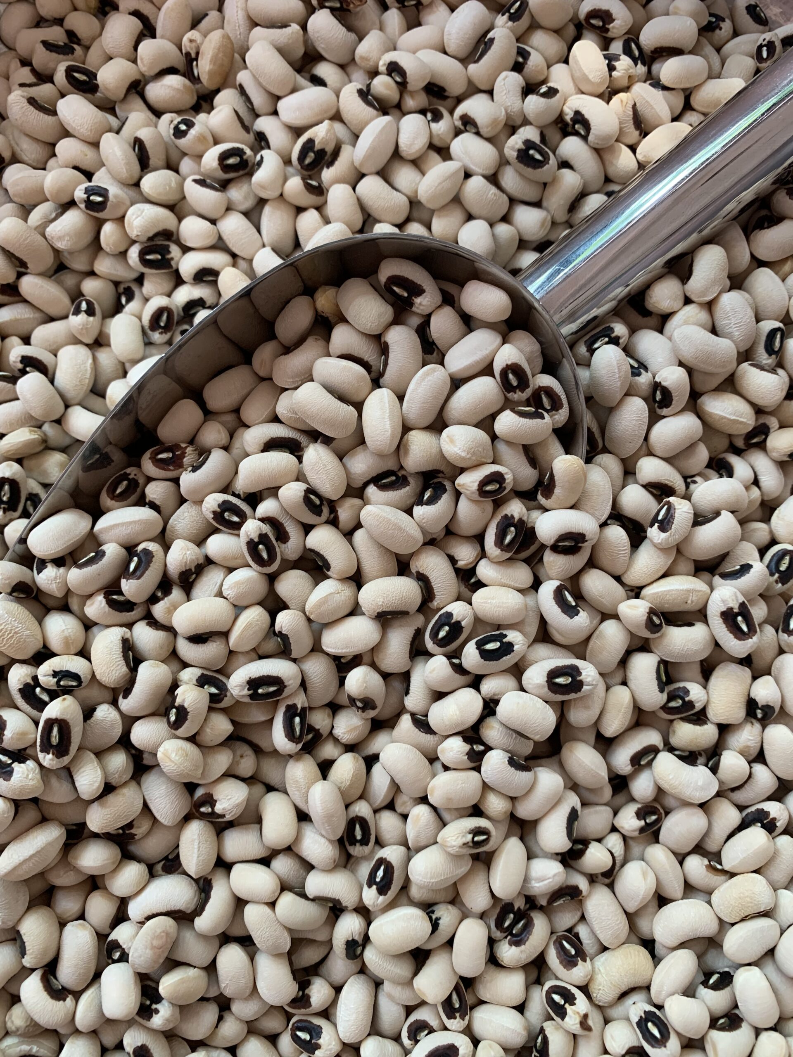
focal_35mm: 26
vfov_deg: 67.3
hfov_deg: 53.1
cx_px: 396
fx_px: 794
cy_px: 528
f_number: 1.8
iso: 100
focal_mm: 4.25
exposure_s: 1/67
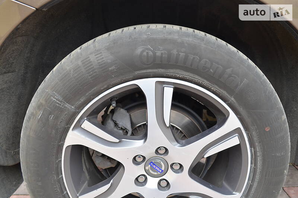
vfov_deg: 39.8
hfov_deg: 57.3
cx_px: 149
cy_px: 99
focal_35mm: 33
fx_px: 273
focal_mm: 22
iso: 160
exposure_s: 1/60
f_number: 5.6
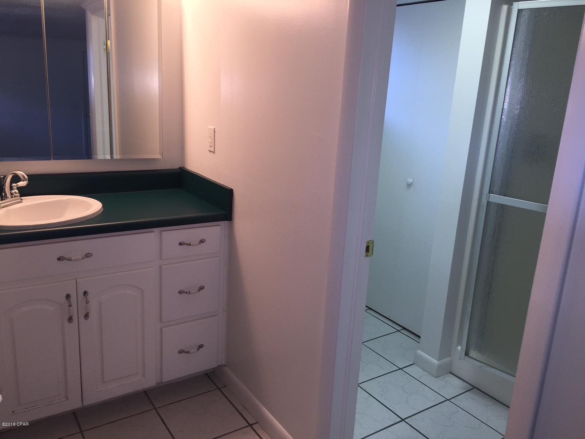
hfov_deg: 61.7
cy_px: 220
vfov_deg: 48.2
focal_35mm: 29
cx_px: 292
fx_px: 490
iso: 32
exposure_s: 1/30
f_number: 2.2
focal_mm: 4.15
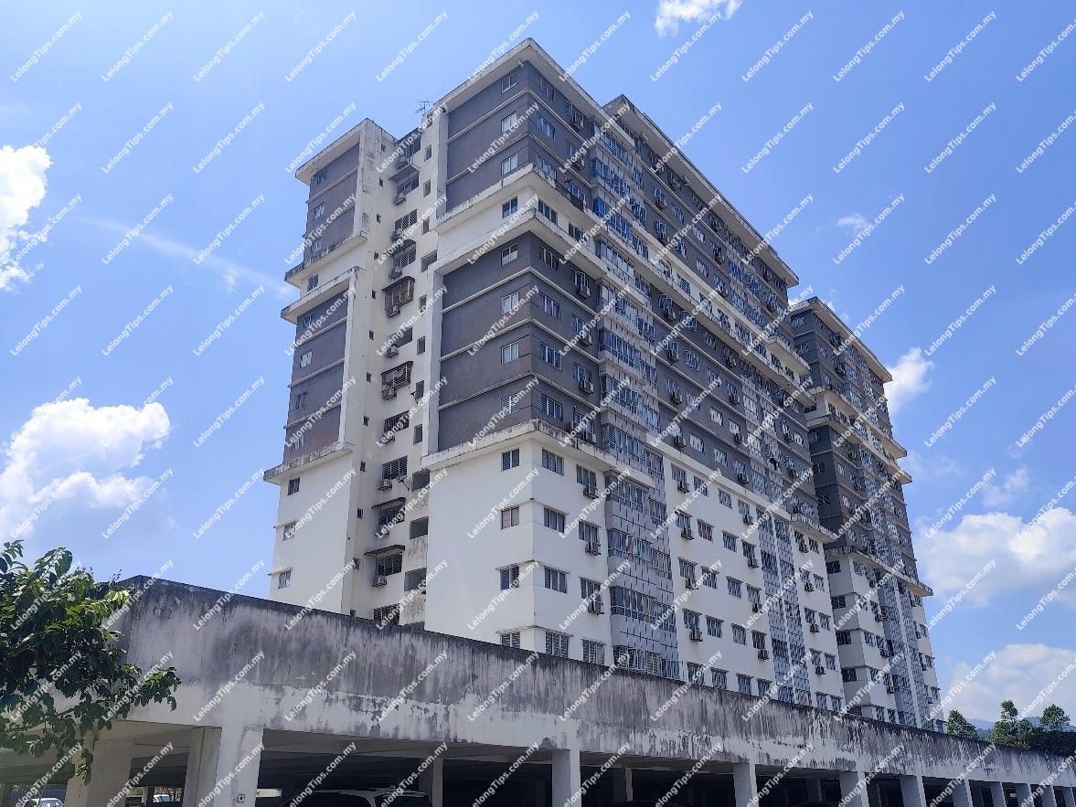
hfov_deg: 73.9
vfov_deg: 58.9
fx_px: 715
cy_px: 404
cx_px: 538
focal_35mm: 23
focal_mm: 6.14
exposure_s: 1/1400
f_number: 1.65
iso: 50
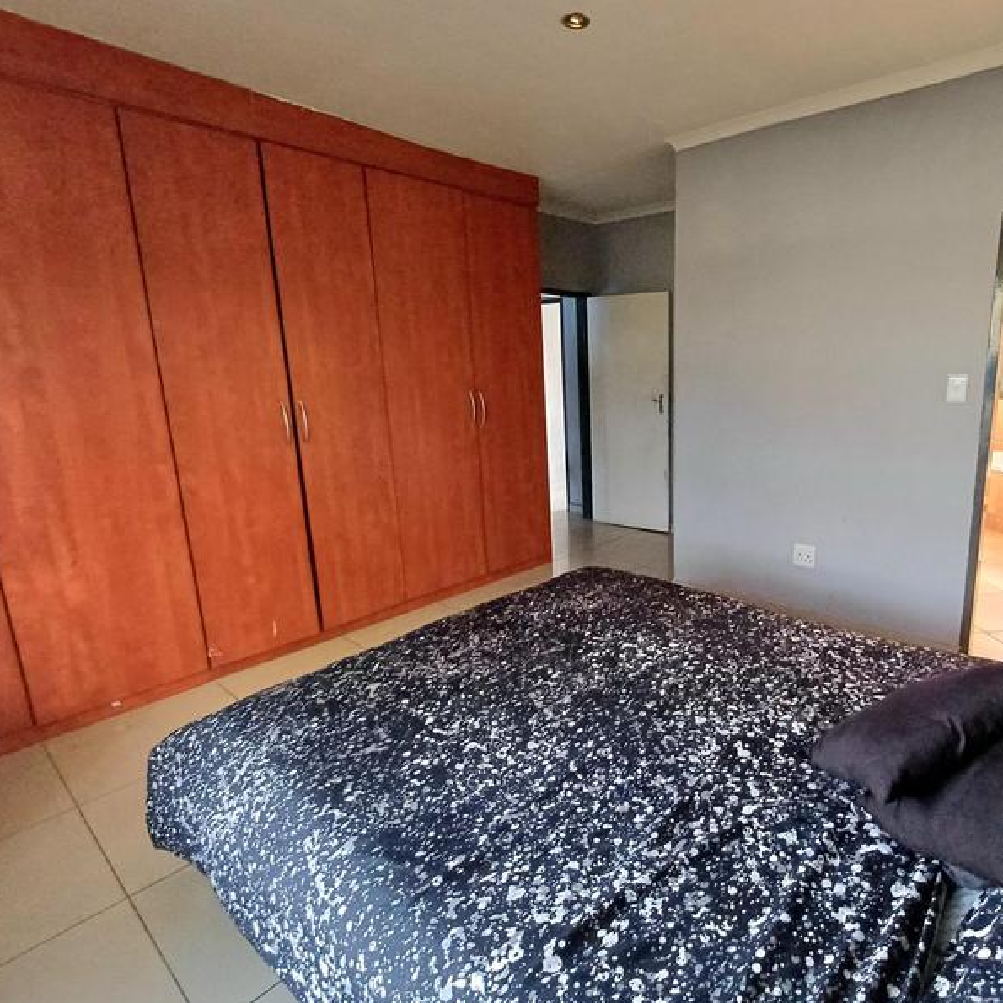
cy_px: 502
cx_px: 637
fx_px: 623
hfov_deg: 76.1
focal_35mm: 19
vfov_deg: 77.7
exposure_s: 1/25
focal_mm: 1.64
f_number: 2.2
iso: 200
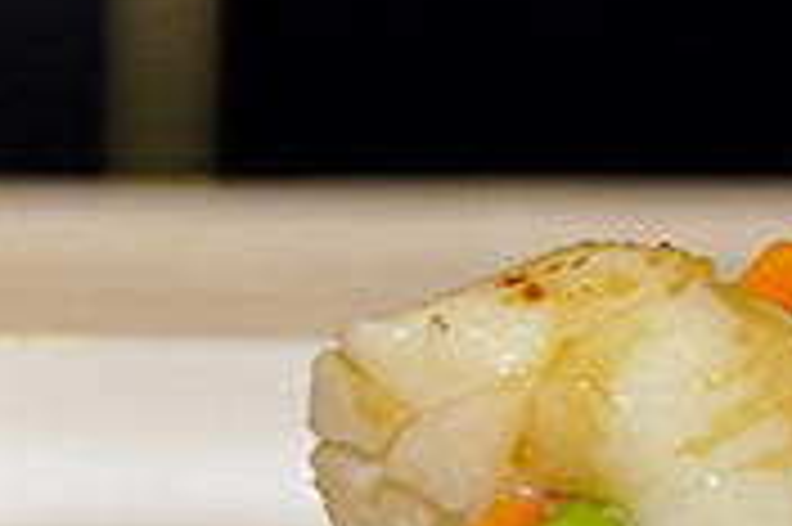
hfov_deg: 6.0
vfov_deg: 4.0
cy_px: 468
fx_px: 7539
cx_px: -274
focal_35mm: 343
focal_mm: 62
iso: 1250
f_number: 5.3
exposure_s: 1/50
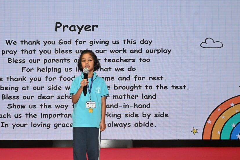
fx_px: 389
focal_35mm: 58
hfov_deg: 34.2
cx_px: 93
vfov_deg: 23.2
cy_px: 94
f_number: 9
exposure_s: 1/200
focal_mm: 31.5
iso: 3200
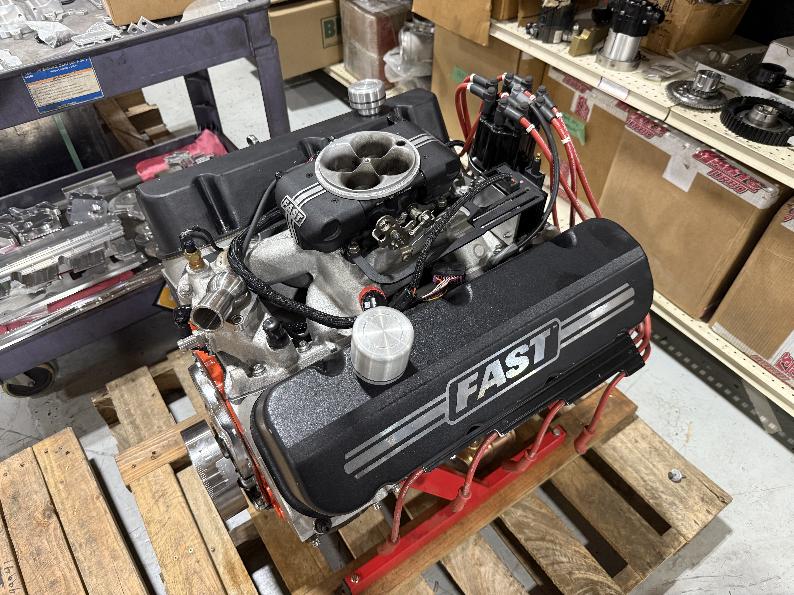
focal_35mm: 24
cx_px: 397
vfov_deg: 56.8
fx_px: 550
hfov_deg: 71.6
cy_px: 298
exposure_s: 1/60
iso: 400
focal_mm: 6.76
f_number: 1.78
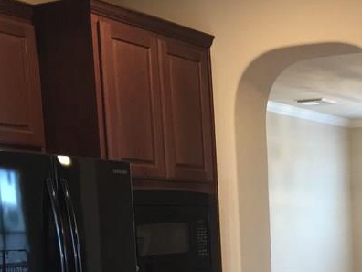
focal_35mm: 75
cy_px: 324
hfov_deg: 24.1
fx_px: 784
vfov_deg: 18.6
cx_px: 407
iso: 100
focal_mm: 4.15
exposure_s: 1/30
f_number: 2.2
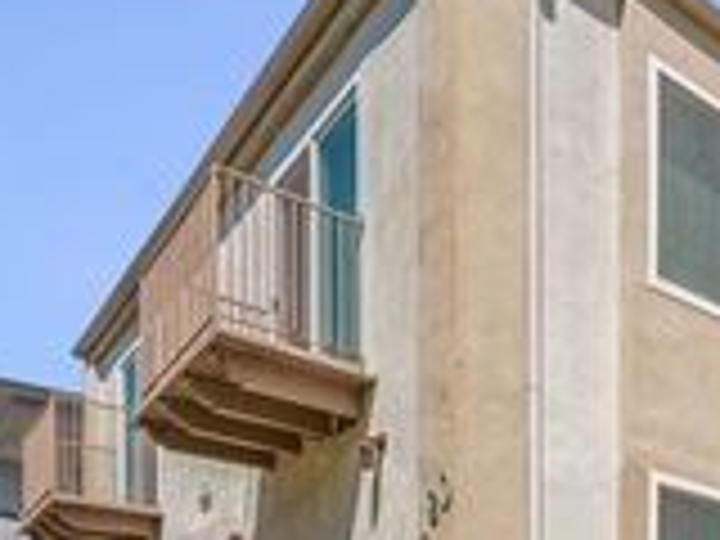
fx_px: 874
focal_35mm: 42
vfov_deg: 30.2
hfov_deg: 37.0
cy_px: 619
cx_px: 810
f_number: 10
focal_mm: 14
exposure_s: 1/160
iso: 100
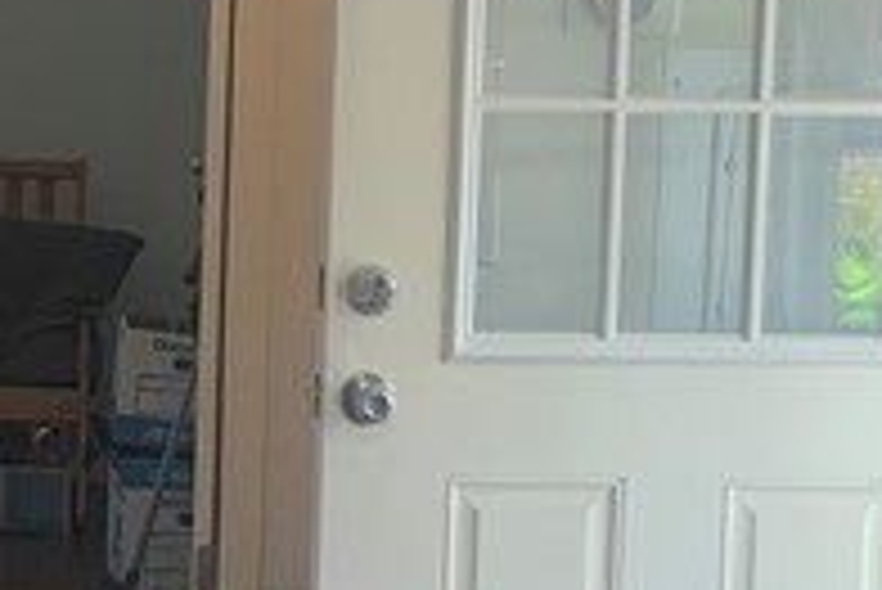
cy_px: 293
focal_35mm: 141
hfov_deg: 14.2
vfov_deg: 9.7
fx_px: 3457
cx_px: -72
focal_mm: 4.25
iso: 64
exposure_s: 1/120
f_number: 1.8
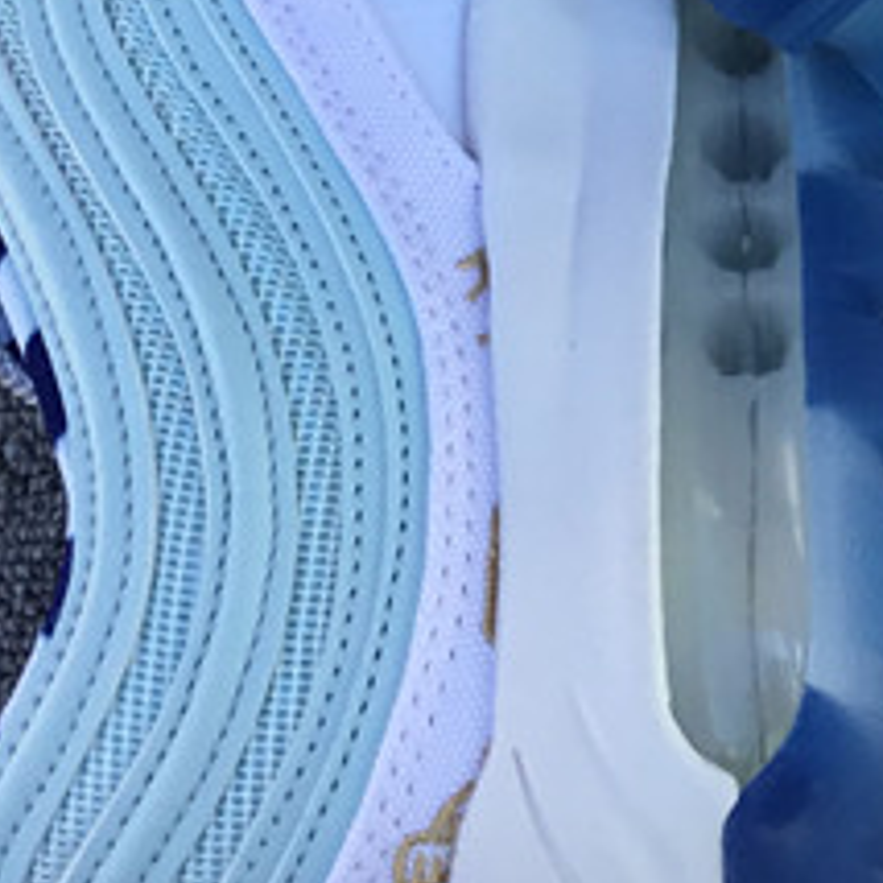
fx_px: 3319
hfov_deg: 14.9
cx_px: 920
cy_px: -287
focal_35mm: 115
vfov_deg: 14.5
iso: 25
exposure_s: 1/365
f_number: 2.4
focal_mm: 3.3
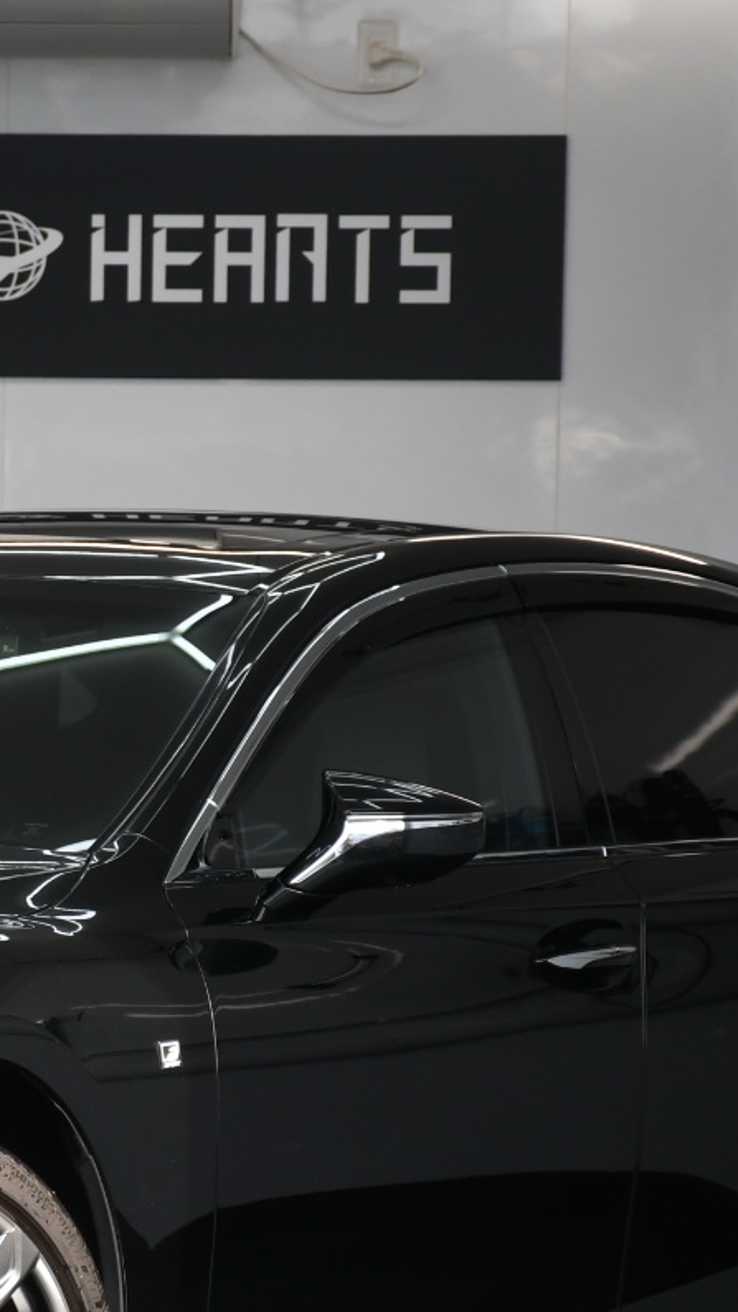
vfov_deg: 7.5
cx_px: -107
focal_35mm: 288
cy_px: 805
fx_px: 10022
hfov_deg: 4.2
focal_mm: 90
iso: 500
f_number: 5.3
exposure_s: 1/400
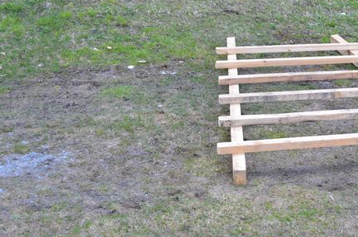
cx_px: 287
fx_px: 784
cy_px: 41
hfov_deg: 25.3
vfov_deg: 17.0
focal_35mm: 79
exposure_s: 1/125
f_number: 5.6
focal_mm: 30
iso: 200
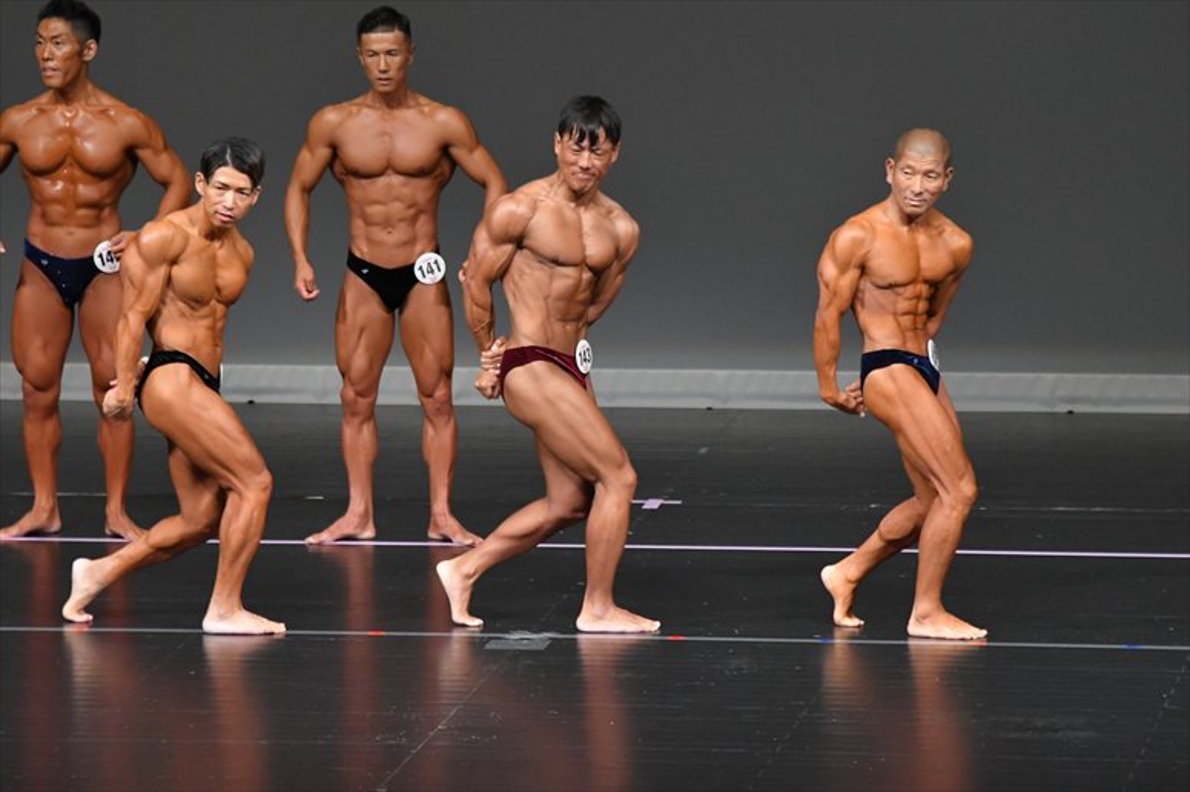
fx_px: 9912
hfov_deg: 6.9
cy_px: 396
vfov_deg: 4.6
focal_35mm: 300
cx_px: 595
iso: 4000
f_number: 5.6
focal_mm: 200
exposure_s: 1/400
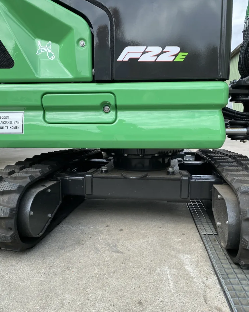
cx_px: 126
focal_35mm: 28
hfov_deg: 51.5
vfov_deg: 62.1
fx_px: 258
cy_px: 171
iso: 32
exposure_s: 1/778
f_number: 1.8
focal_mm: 4.25
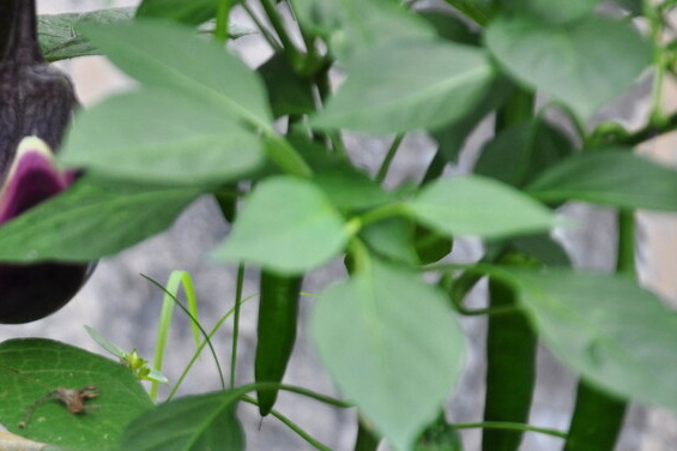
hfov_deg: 8.0
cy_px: 335
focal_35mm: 255
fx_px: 4792
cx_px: -34
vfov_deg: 5.4
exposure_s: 1/160
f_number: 6.3
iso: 200
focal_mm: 80
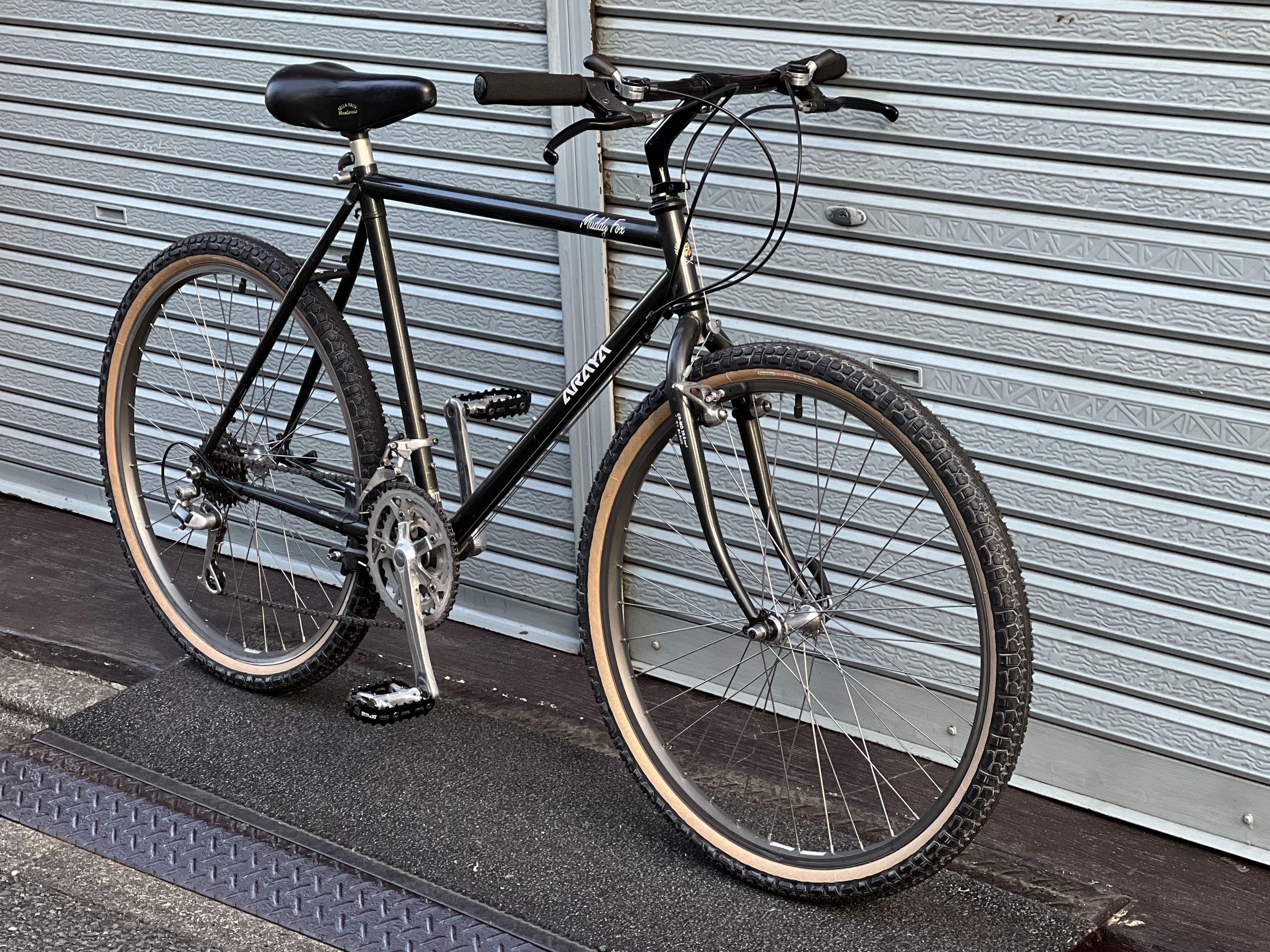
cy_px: 461
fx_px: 2972
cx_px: 615
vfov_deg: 18.2
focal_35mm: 81
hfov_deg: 24.1
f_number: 2.8
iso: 125
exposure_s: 1/121
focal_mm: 9
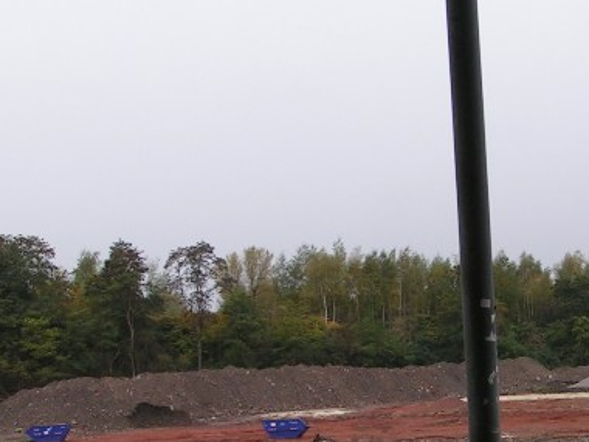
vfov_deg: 18.2
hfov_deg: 24.4
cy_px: 374
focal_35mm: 80
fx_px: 1361
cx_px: 360
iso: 50
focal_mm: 5.8
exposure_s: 1/80
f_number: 5.6
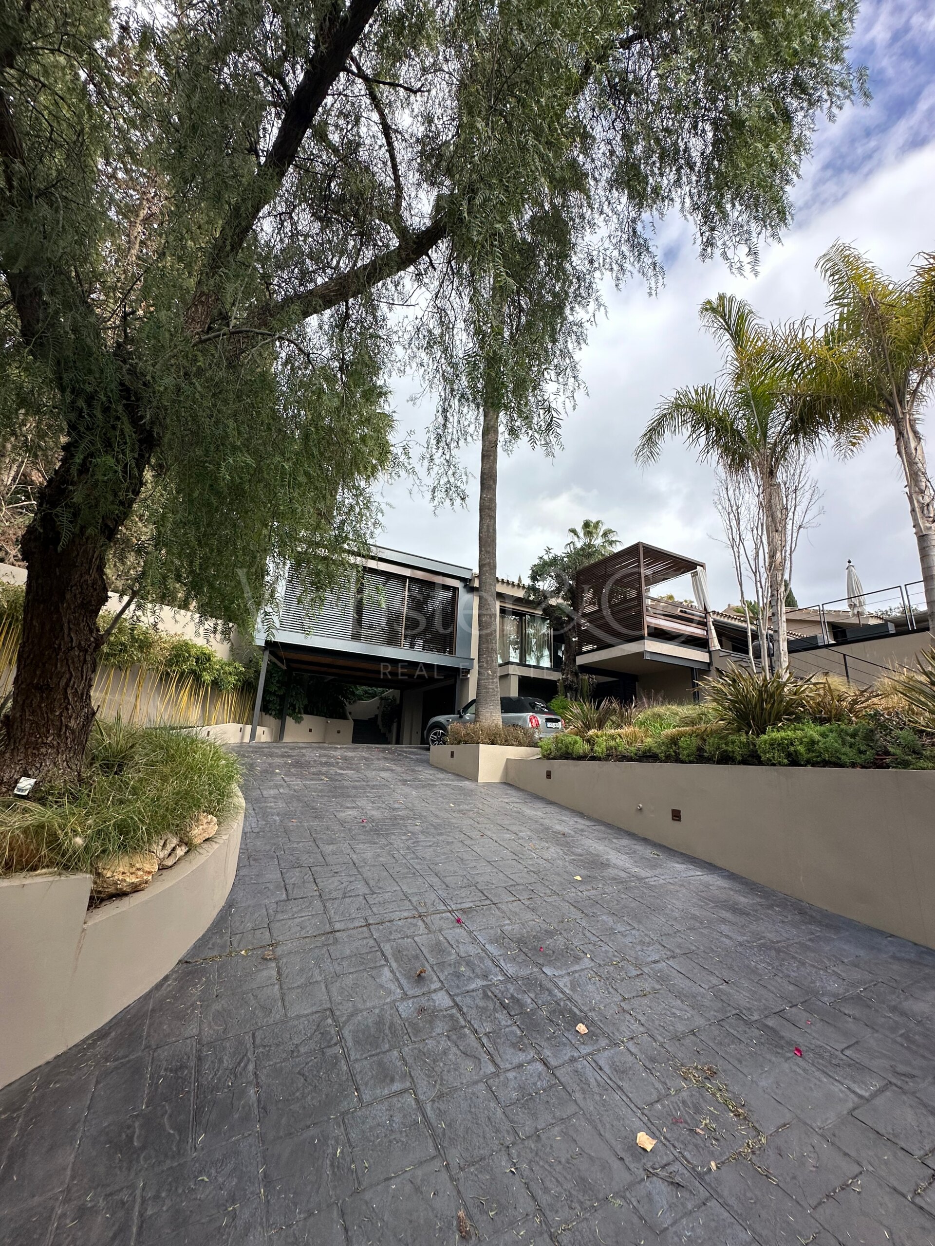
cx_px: 468
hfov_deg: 85.7
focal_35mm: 14
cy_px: 623
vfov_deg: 102.1
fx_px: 504
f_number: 2.2
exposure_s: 1/1135
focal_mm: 2.22
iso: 50
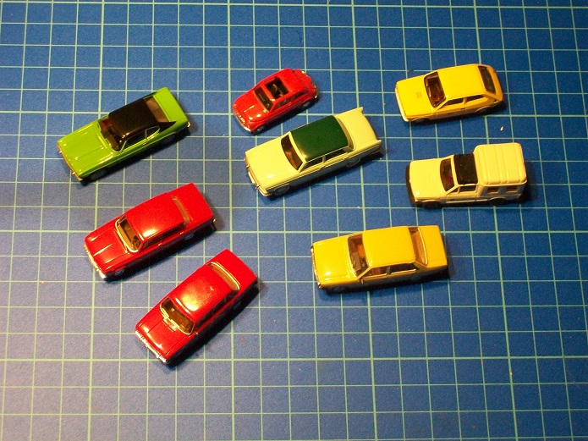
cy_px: 220
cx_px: 294
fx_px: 1478
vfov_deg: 17.0
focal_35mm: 87
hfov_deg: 22.5
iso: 160
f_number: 4.3
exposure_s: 1/40
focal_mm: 14.3
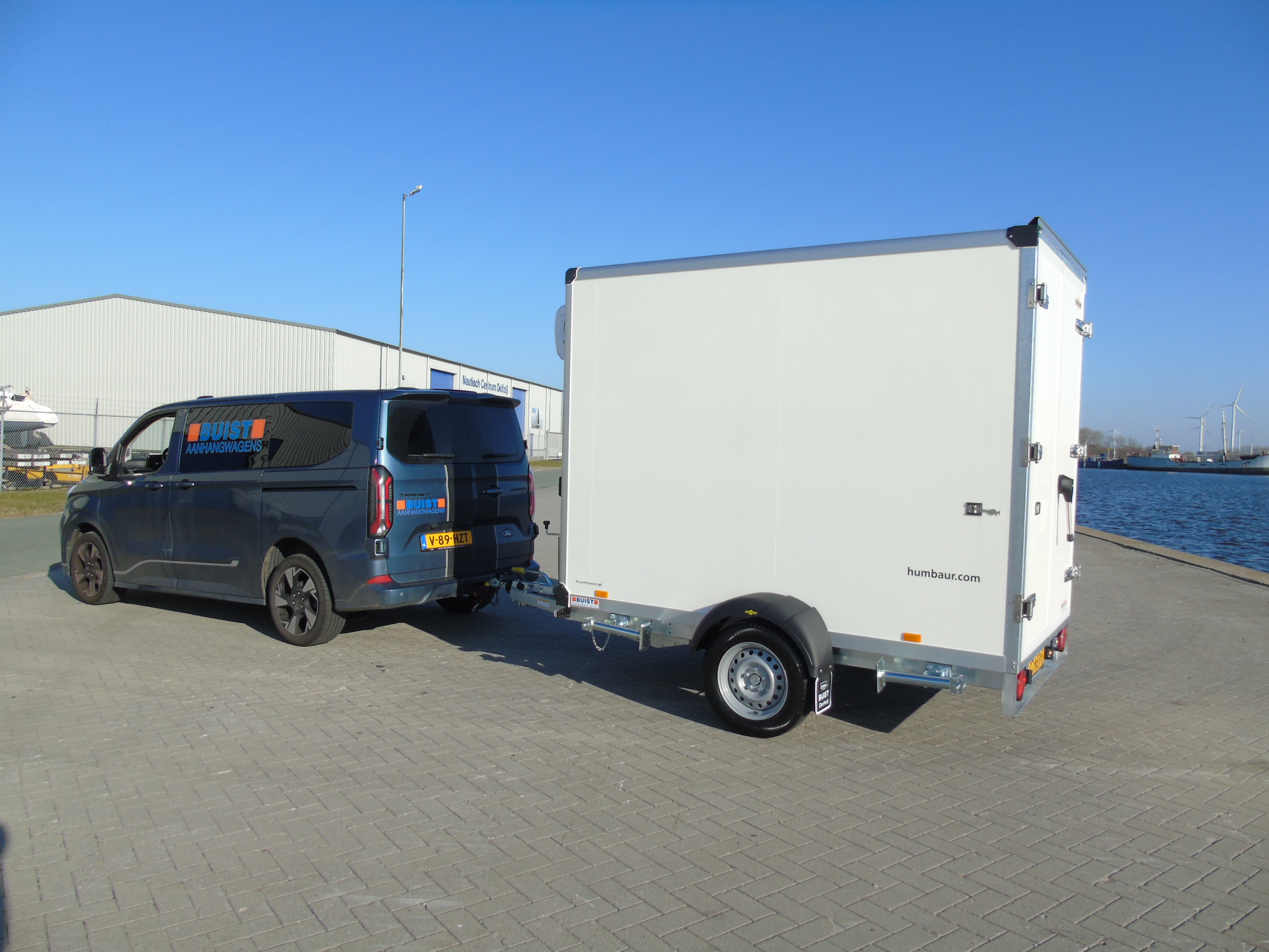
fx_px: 916
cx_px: 634
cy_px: 476
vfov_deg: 54.9
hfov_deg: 69.4
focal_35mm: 25
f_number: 3.4
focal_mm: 4.4
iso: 80
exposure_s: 1/1000
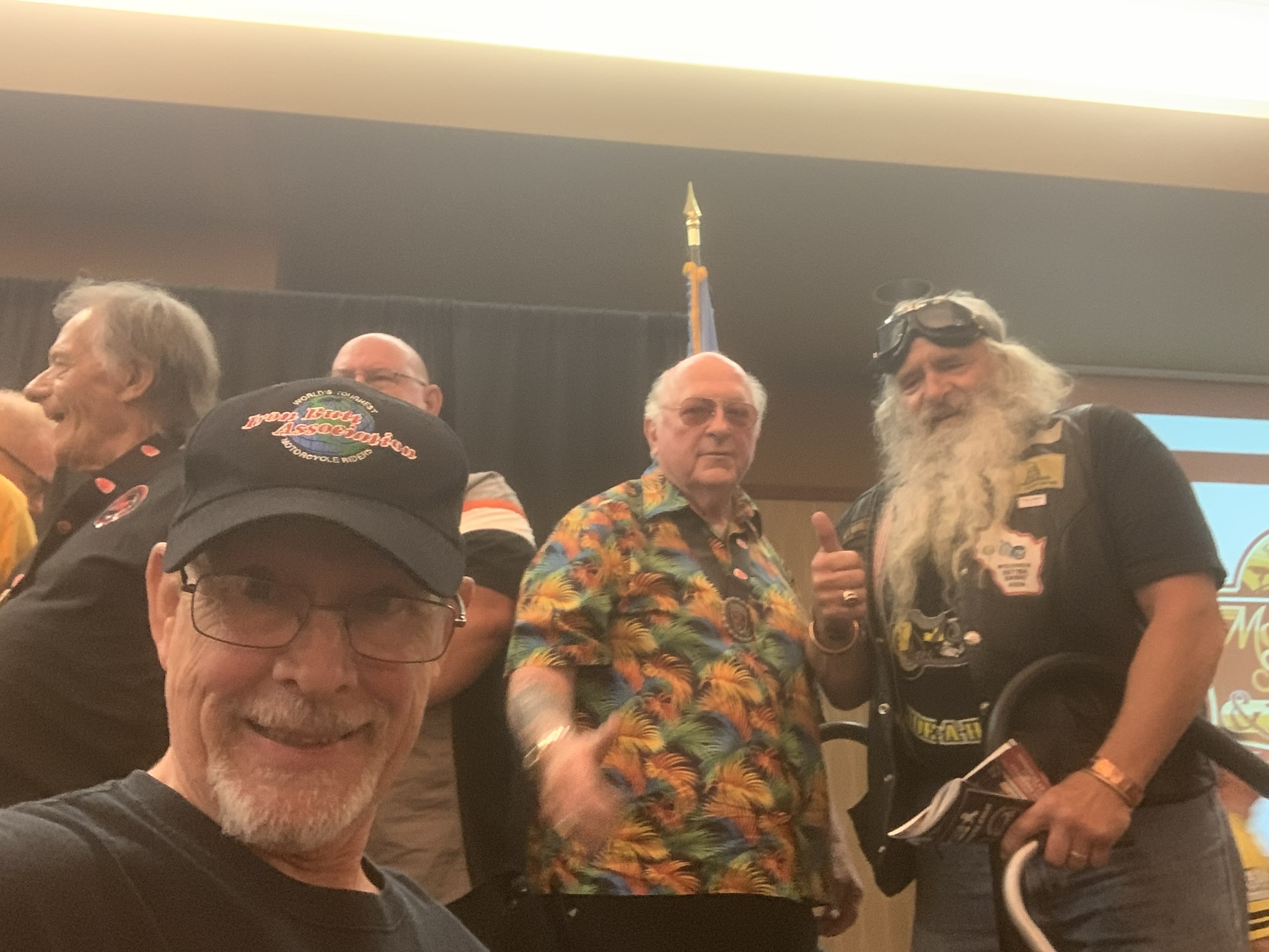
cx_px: 634
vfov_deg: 44.2
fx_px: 1173
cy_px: 476
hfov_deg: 56.8
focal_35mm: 32
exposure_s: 1/30
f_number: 2.2
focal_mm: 2.87
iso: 320
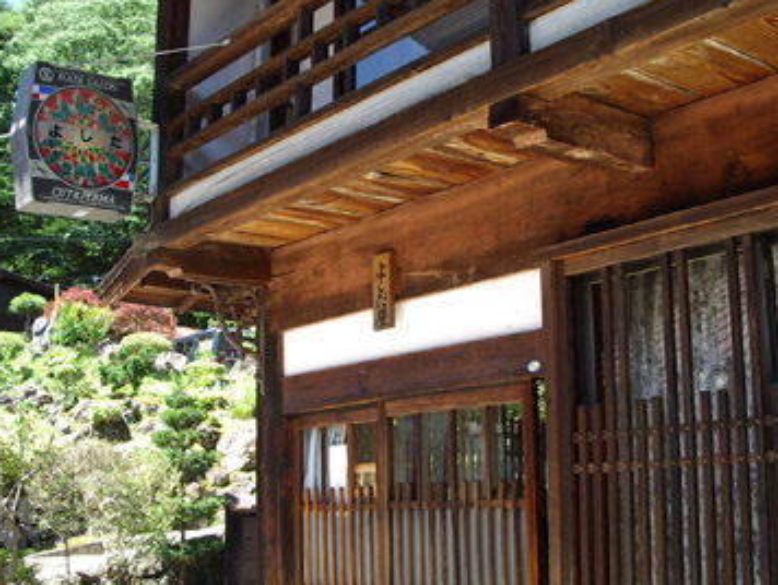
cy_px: 310
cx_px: 361
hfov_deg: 39.6
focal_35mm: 48
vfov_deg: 30.3
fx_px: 1080
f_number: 4.8
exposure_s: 1/60
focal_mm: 5.8
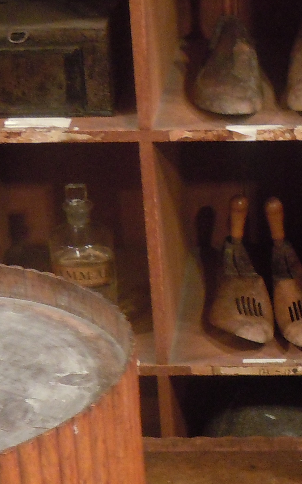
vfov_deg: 19.5
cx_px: 255
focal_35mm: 105
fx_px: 1383
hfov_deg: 12.4
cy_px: 424
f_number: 3.6
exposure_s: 1/6
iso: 400
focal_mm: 6.2
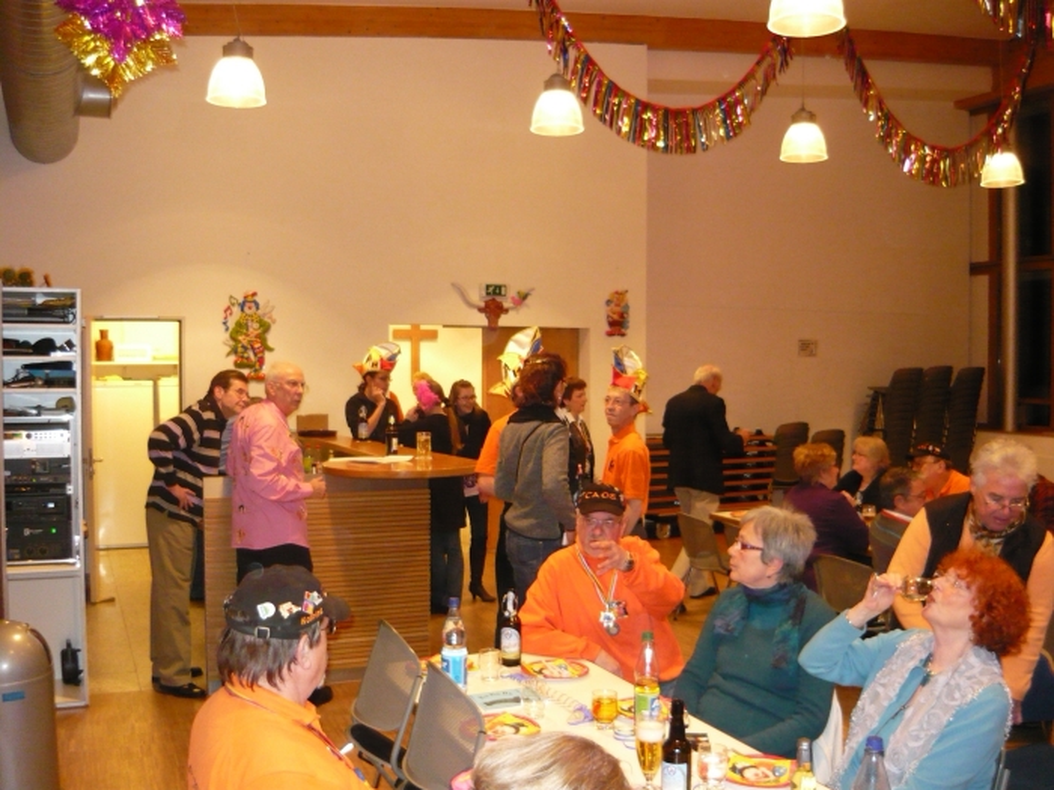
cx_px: 527
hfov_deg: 55.4
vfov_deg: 42.9
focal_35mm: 33
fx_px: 1005
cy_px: 395
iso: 500
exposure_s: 1/30
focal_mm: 5.5
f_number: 2.8
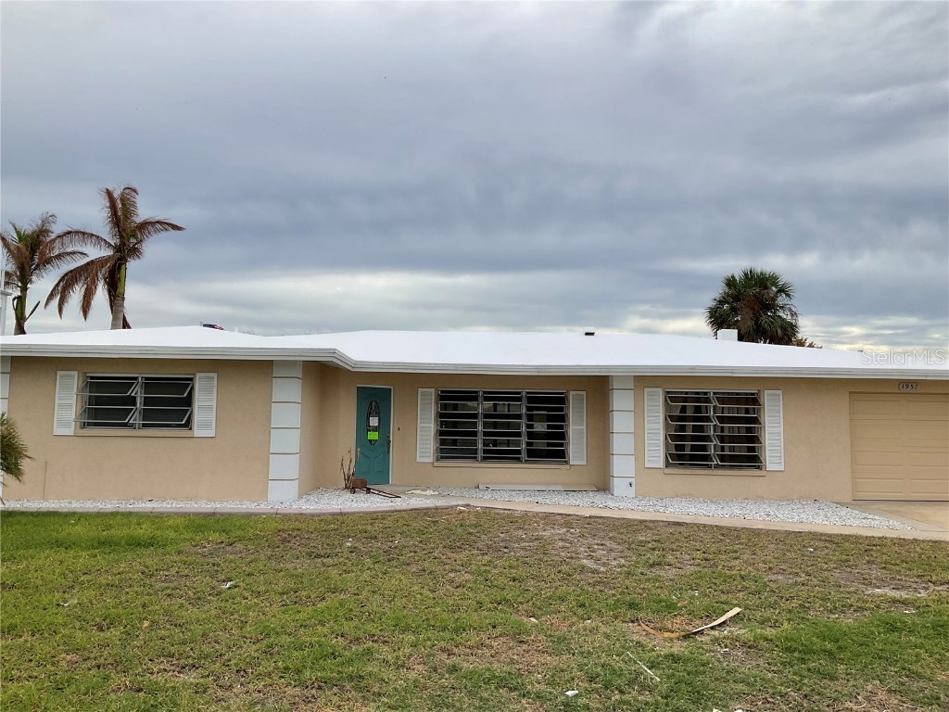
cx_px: 474
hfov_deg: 61.7
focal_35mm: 29
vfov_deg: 48.2
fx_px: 795
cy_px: 356
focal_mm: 3
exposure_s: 1/2801
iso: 16
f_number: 1.8
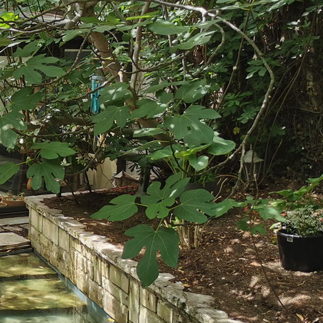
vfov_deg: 23.6
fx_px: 771
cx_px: -27
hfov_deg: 22.4
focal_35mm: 73
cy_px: 186
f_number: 1.8
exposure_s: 1/617
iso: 50
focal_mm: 5.58
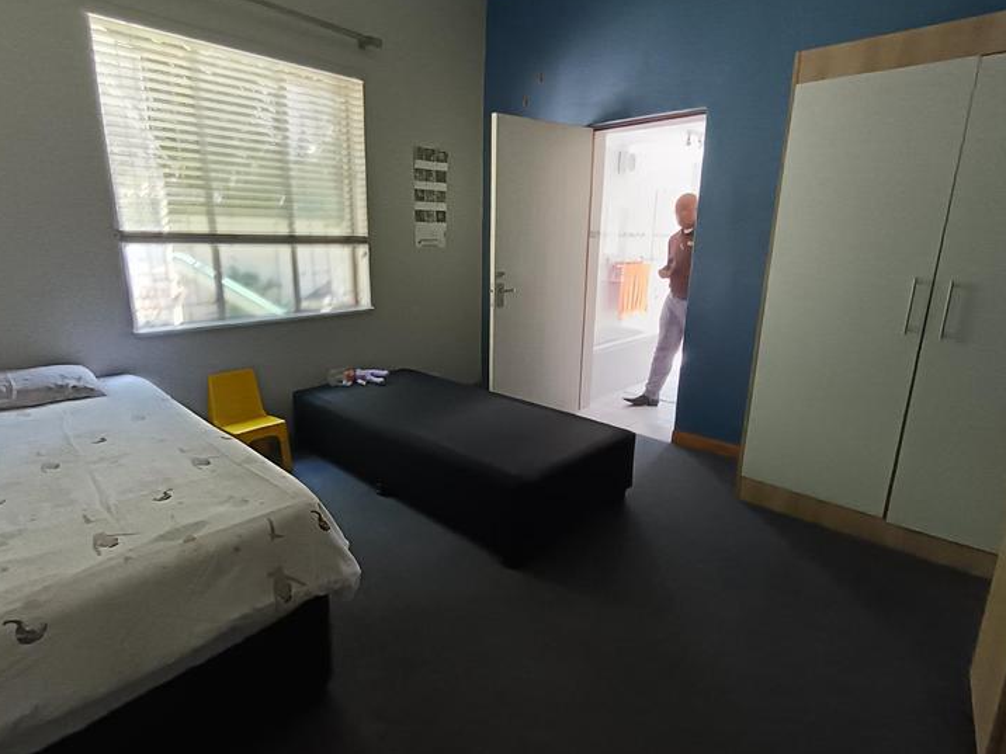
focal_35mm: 19
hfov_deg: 84.6
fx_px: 552
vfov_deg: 68.6
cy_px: 359
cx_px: 478
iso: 759
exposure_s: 1/50
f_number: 2.2
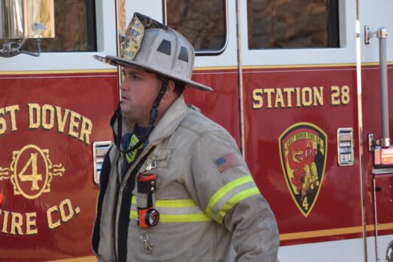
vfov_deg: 5.6
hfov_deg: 8.4
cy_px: 134
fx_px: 2674
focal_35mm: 245
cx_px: 145
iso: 400
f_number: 5.3
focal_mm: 112
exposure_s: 1/320
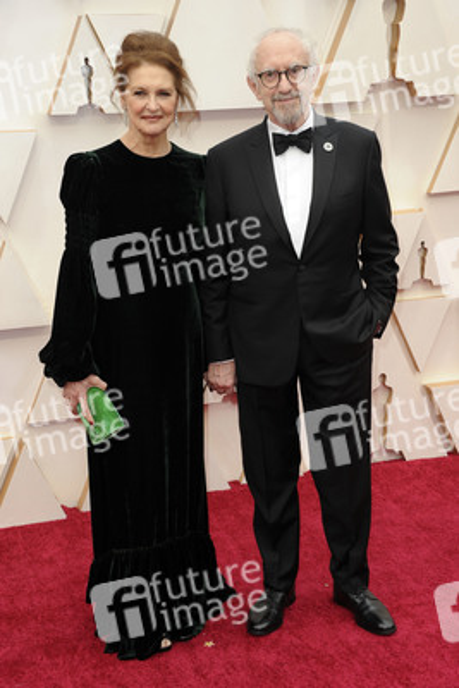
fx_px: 1185
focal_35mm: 62
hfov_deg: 21.9
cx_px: 230
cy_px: 344
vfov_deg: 32.4
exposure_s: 1/200
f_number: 7.1
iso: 800
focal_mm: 62
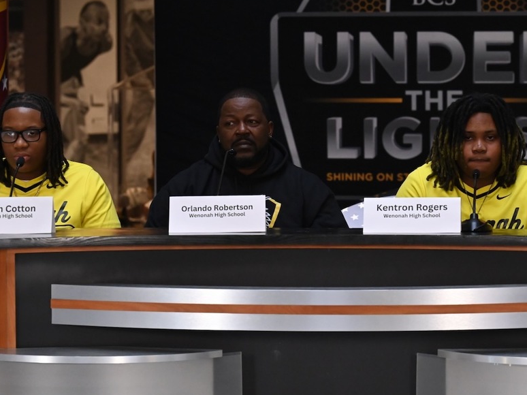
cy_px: 189
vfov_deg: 11.3
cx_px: 332
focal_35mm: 131
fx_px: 1994
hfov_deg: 15.0
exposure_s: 1/640
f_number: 5
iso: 8000
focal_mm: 103
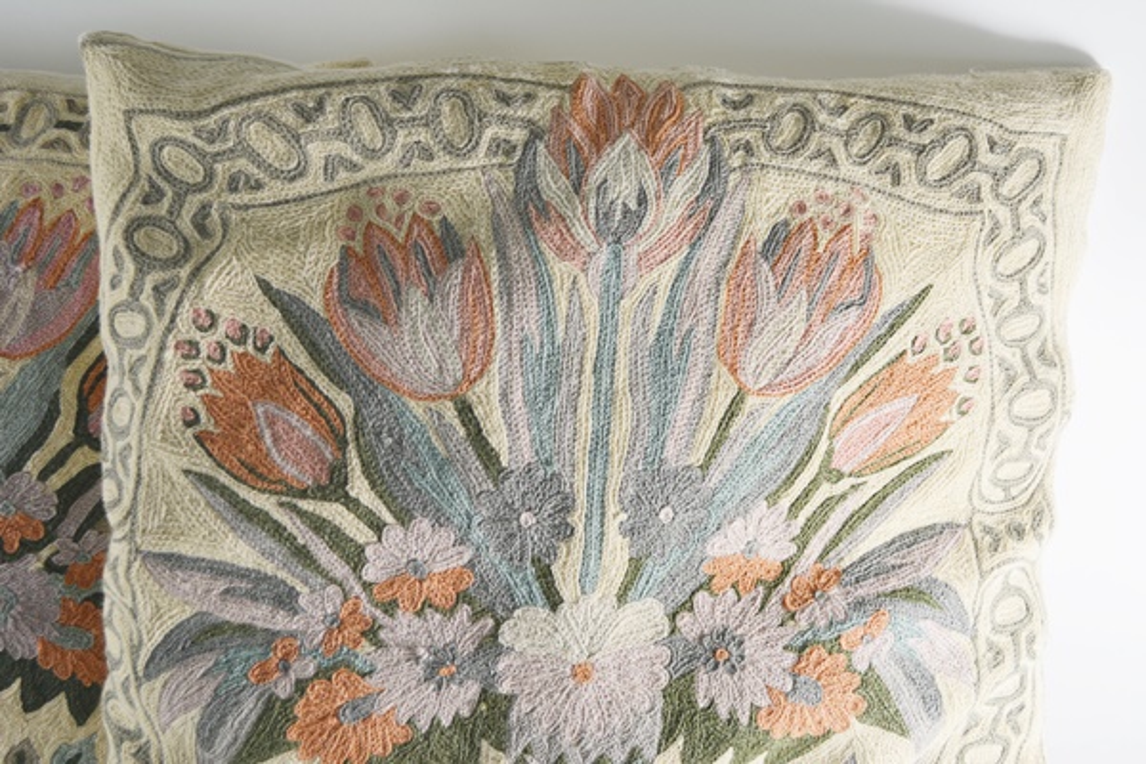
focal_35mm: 48
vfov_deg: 28.1
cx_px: 573
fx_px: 1528
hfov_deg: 41.1
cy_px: 382
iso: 200
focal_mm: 32
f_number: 5.6
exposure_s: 1/125
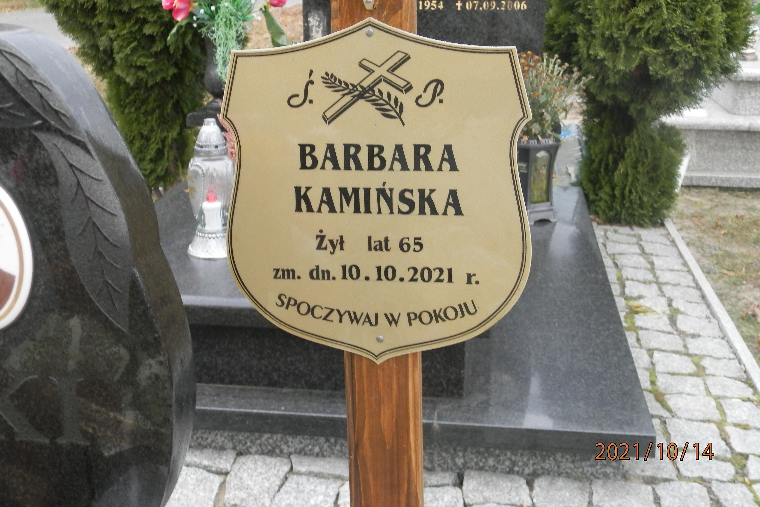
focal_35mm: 42
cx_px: 377
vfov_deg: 31.9
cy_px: 225
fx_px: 887
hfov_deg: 46.4
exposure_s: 1/100
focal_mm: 7.2
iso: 160
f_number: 3.5
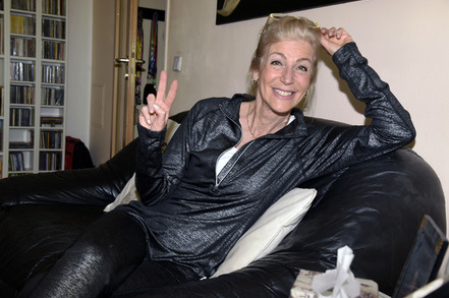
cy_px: 151
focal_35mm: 45
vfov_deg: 29.8
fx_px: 561
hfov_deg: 43.6
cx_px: 221
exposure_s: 1/100
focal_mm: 44
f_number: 6.3
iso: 1000
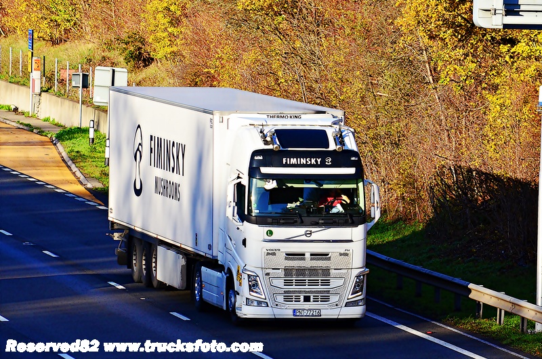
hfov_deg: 6.6
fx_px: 4733
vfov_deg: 4.3
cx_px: 271
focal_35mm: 315
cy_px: 180
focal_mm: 210
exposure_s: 1/1000
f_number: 7.1
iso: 500
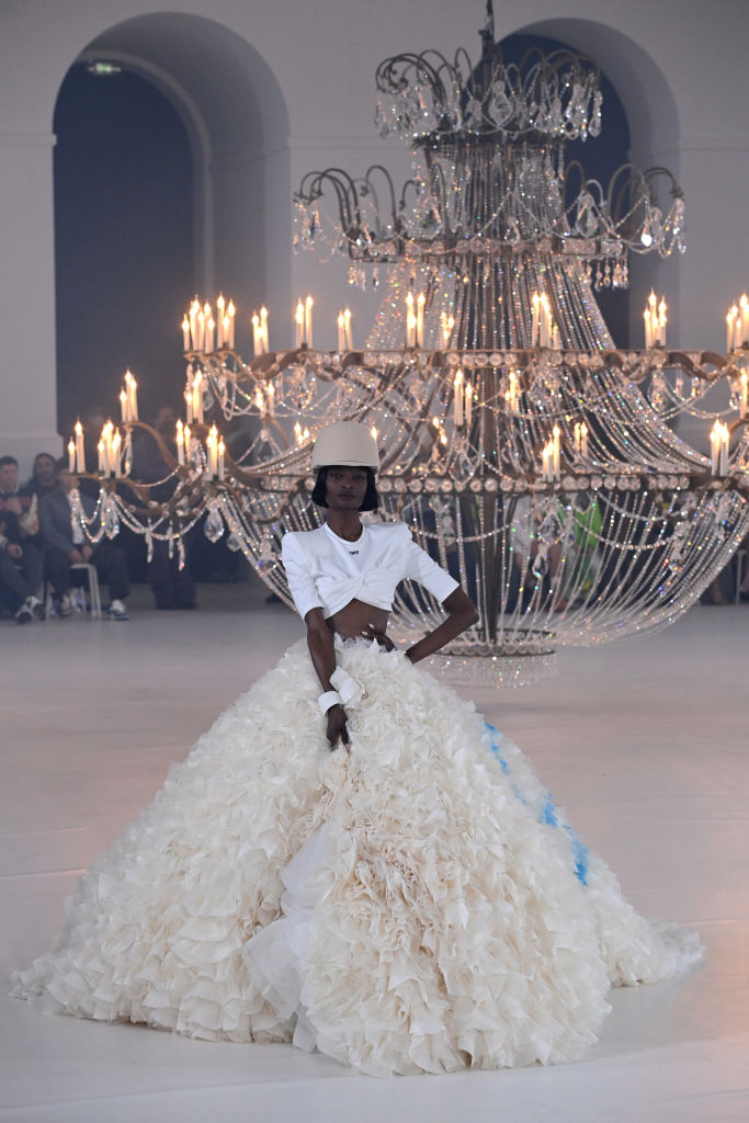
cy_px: 562
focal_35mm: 110
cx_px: 374
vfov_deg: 18.6
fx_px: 3431
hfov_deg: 12.5
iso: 6400
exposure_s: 1/640
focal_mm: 110
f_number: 5.6
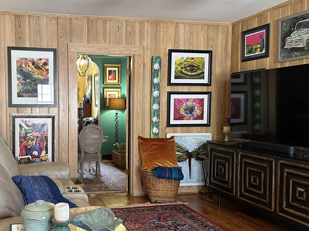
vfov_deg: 38.6
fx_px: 330
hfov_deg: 48.7
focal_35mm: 37
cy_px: 128
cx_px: 87
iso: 250
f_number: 1.78
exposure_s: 1/60
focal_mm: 6.86
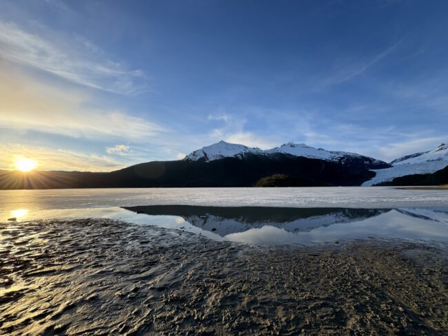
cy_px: 168
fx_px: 181
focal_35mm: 14
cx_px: 224
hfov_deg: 102.0
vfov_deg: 85.7
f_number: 2.2
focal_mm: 2.22
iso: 40
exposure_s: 1/910
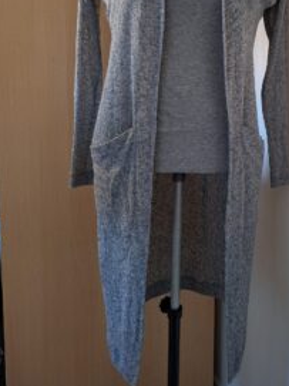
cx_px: 211
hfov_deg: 40.8
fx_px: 379
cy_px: 111
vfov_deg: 52.3
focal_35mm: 34
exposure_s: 1/25
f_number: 1.8
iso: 500
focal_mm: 5.54
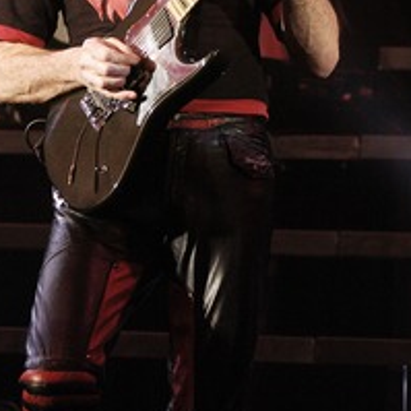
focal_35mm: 167
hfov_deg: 10.5
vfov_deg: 10.4
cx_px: 181
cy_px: 78
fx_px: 2241
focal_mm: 65
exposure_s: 1/160
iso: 800
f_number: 4
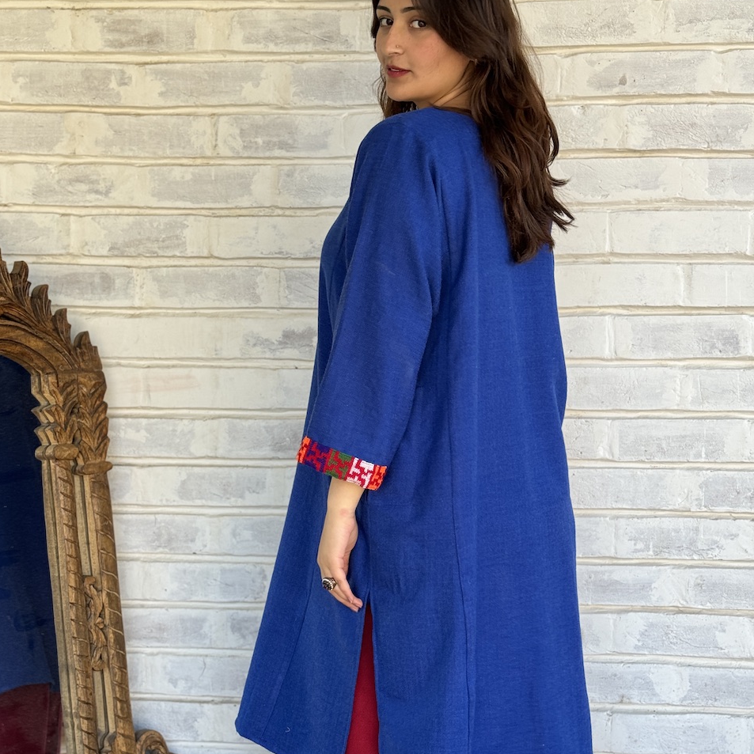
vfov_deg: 30.0
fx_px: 1405
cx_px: 375
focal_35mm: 57
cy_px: 432
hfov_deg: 30.0
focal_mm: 6.76
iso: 50
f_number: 1.78
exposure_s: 1/170
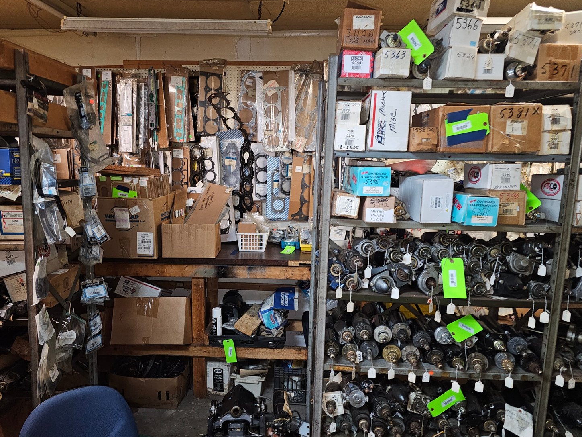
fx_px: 404
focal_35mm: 24
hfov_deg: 71.6
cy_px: 211
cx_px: 285
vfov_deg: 56.8
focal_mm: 6.3
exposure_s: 1/24
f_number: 1.7
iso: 125
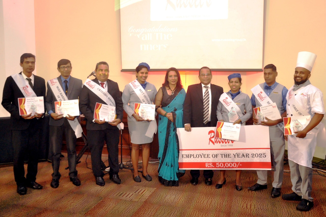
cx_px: 163
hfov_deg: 59.5
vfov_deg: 41.7
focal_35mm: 32
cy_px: 108
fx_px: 285
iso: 1600
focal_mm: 21
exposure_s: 1/125
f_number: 5
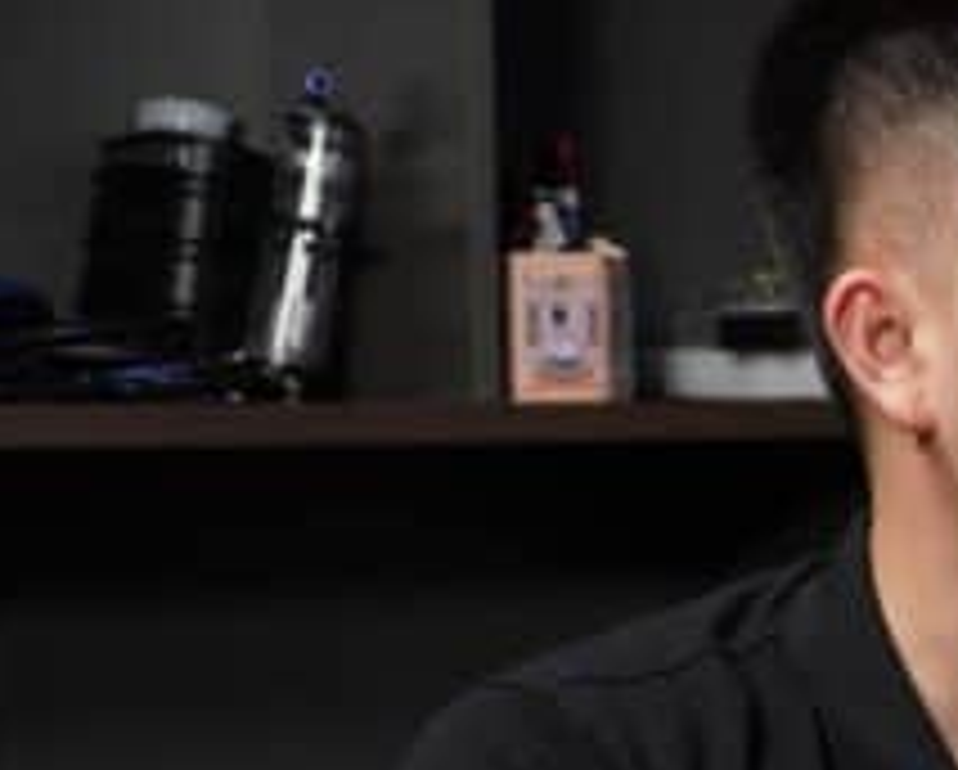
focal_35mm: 142
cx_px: 1673
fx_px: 4032
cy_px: 635
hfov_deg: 12.5
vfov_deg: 10.9
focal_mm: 28
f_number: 4
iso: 250
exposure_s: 1/50
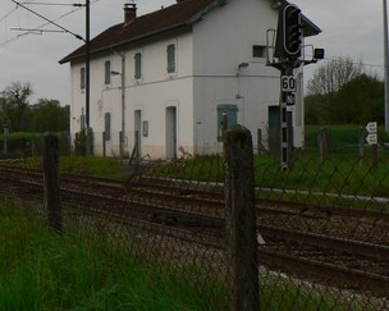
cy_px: 106
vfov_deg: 20.6
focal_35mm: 74
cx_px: 96
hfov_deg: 25.4
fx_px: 852
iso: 80
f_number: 4.5
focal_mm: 6
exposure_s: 1/400
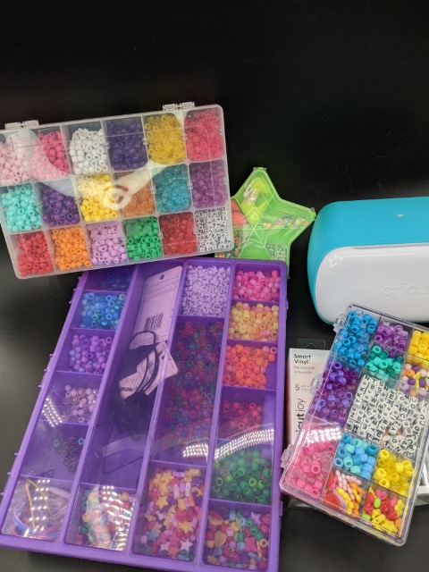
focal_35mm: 27
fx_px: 446
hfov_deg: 51.4
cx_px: 214
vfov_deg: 65.3
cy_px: 286
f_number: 1.8
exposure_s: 1/158
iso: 44
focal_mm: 4.44
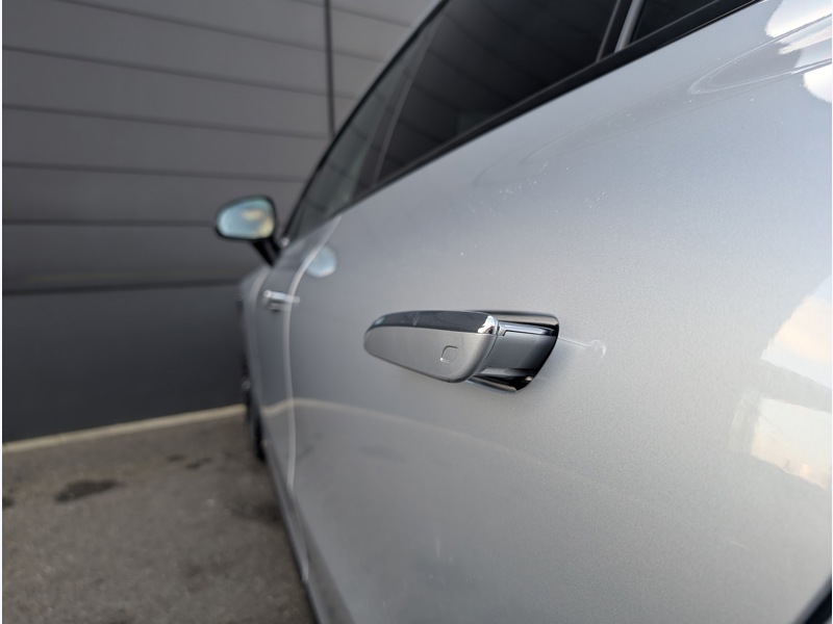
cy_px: 312
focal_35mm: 24
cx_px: 416
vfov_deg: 56.8
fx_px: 578
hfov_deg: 71.6
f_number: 1.68
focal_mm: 6.9
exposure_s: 1/69.3
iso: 20
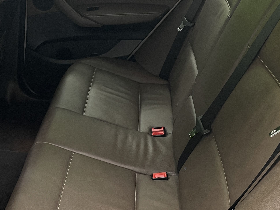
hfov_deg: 35.3
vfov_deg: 27.0
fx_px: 437
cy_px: 110
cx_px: 102
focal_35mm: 54
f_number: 1.6
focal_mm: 4.2
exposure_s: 1/50
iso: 160
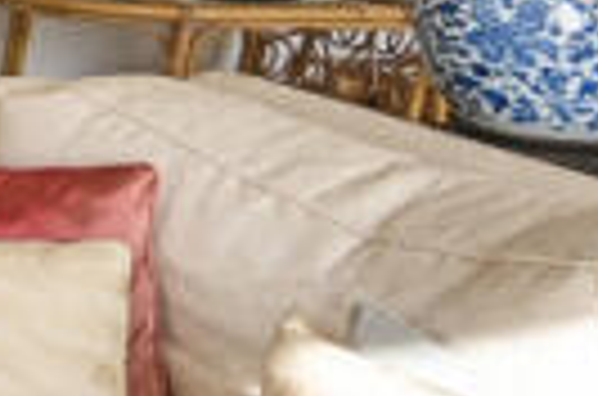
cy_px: -407
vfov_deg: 11.3
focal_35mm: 108
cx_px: -1250
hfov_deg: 11.0
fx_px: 1790
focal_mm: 14
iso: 1000
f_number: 4
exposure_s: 1/1250
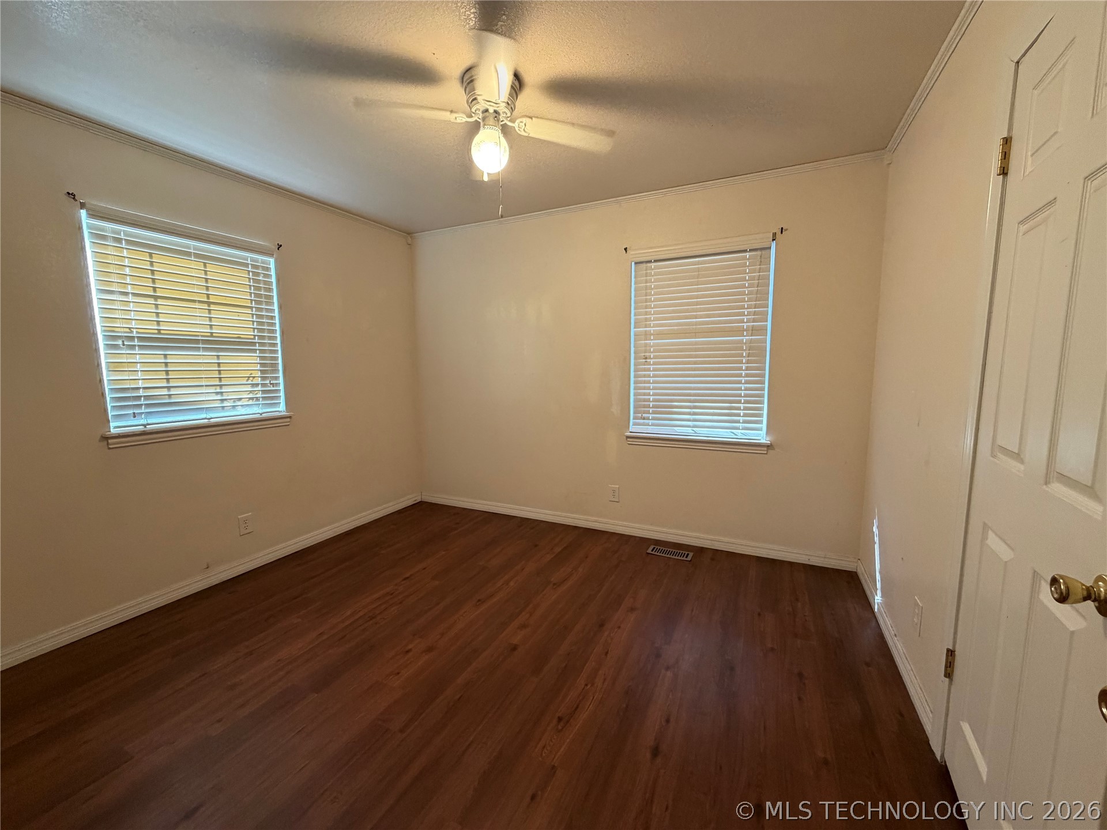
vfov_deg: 85.7
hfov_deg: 102.1
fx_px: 448
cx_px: 554
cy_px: 415
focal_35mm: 14
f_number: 2.2
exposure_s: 1/60
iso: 320
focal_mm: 2.22
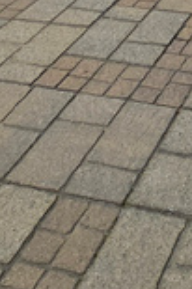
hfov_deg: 18.2
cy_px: -285
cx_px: 283
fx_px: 537
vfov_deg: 18.9
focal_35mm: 67
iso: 50
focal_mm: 2.2
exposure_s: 1/2483
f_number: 2.2
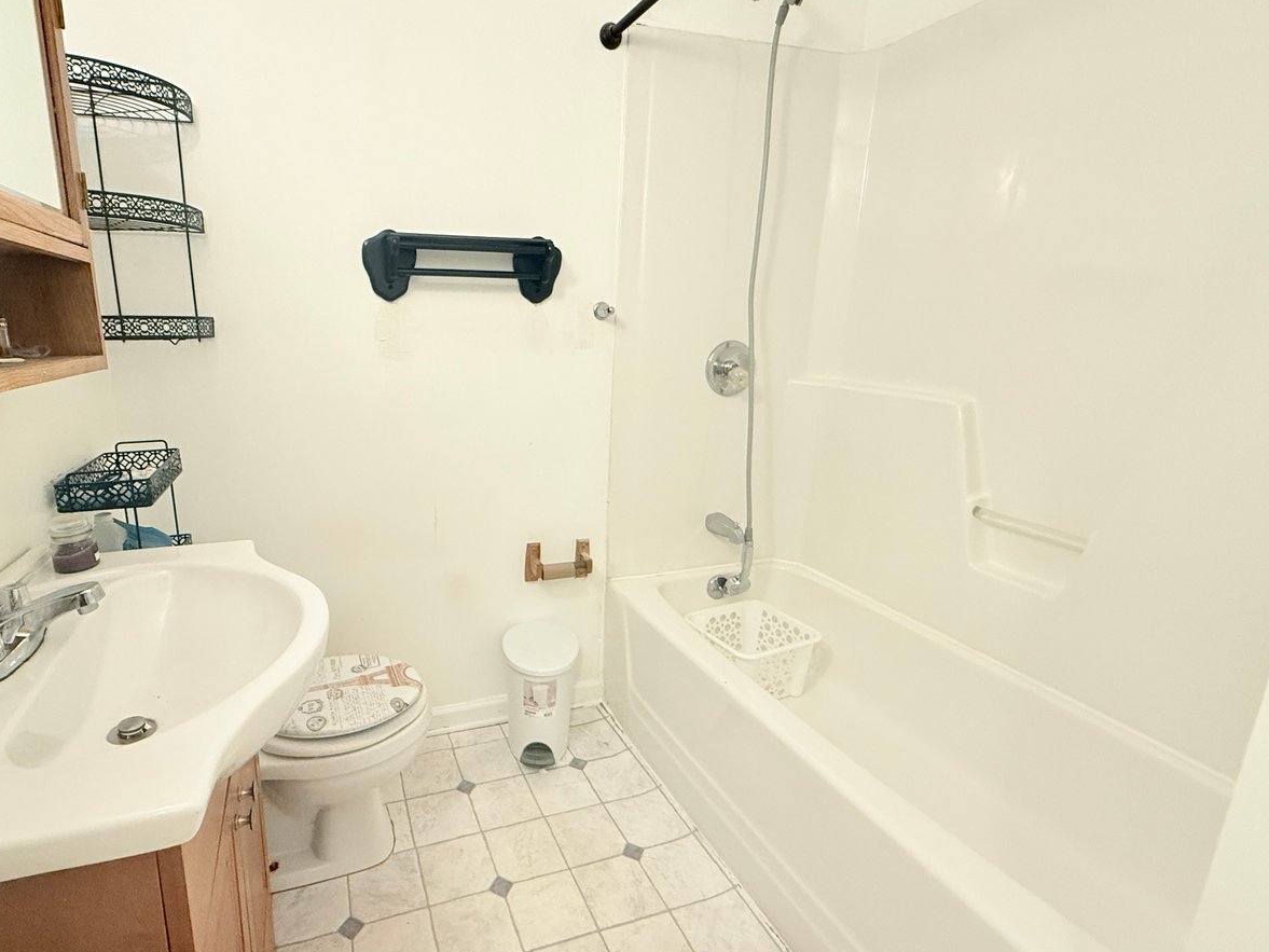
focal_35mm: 18
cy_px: 467
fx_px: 660
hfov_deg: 86.6
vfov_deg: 71.6
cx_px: 506
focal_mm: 2.22
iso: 500
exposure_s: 1/60
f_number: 2.2
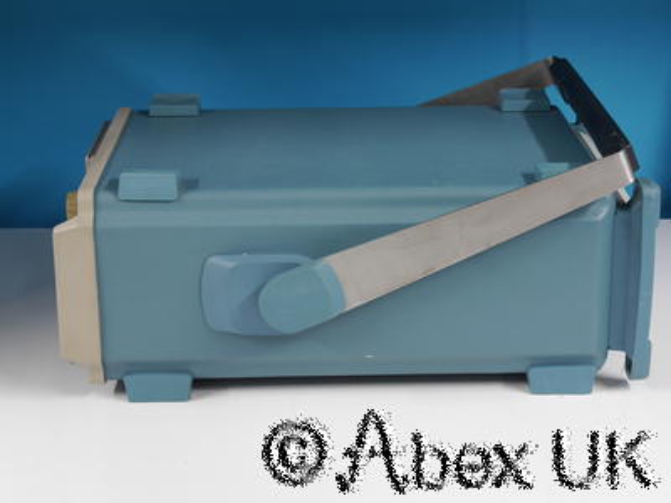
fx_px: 1551
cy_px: 252
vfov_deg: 18.4
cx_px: 336
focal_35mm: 80
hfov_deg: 24.4
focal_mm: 40
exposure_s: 1/2
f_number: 8
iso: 200
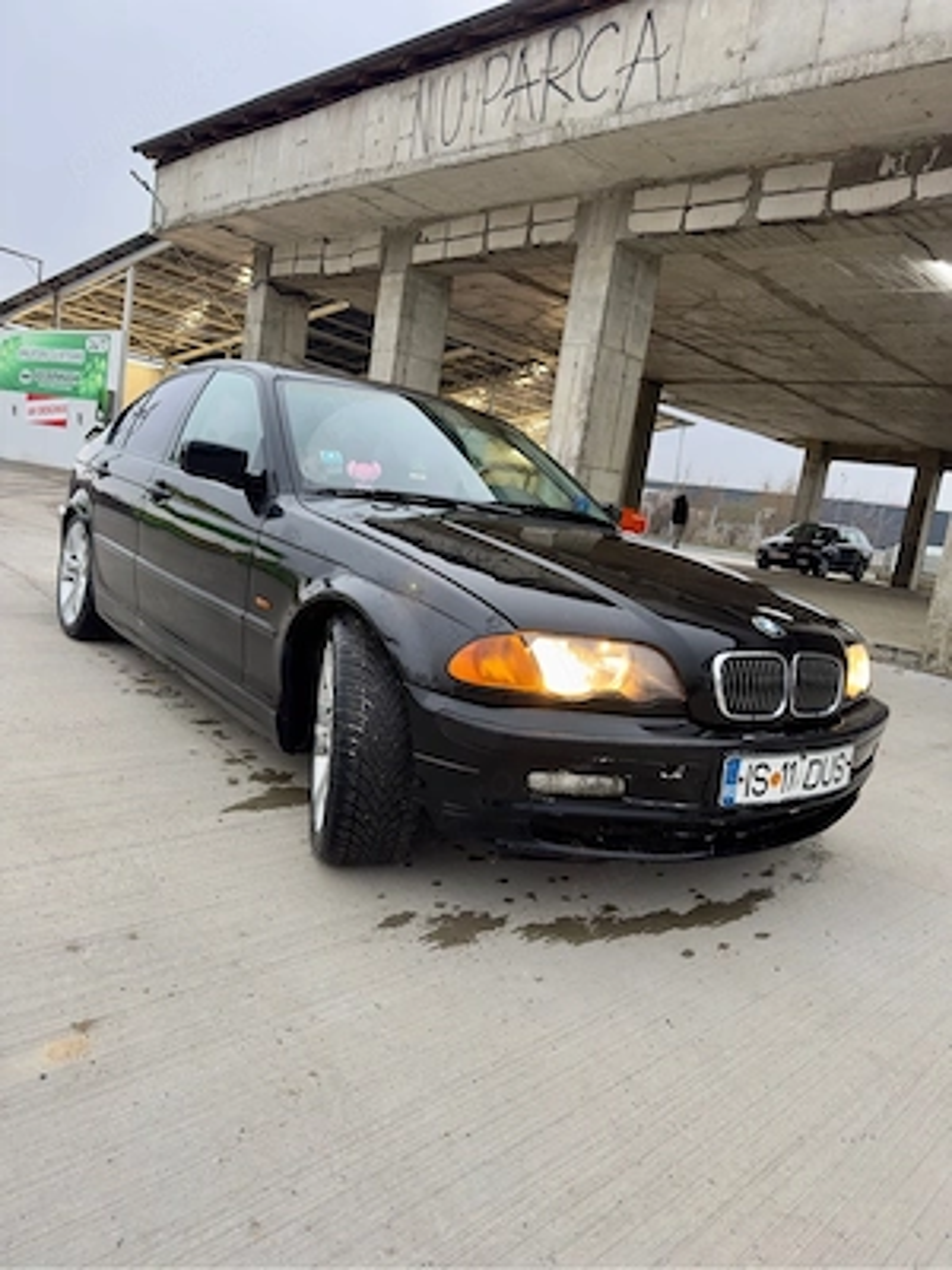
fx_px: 880
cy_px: 635
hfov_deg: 56.8
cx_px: 476
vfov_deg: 71.6
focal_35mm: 24
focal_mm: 6.86
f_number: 1.78
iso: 160
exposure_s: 1/60
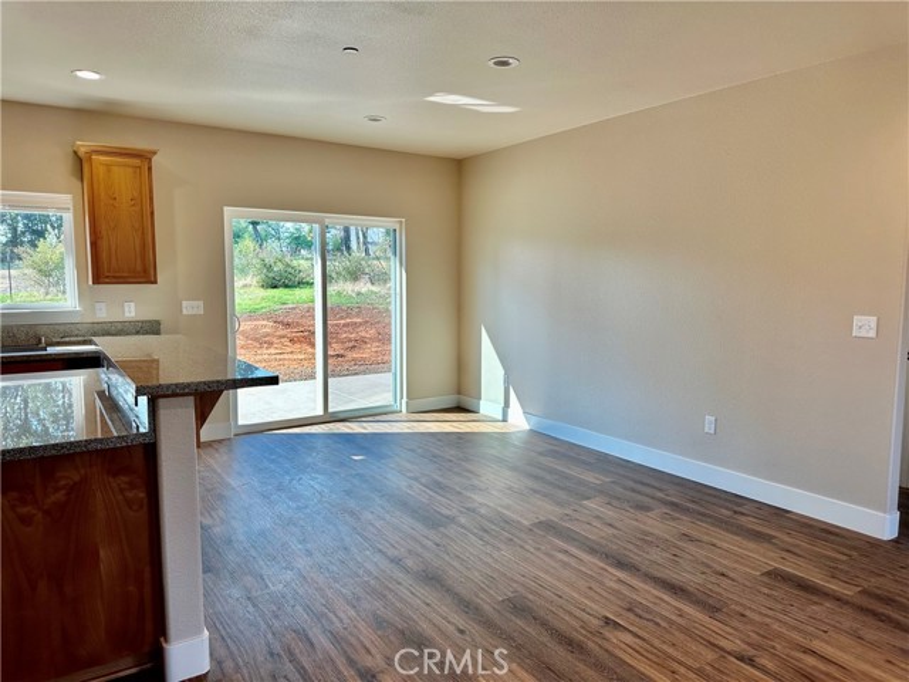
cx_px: 454
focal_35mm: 24
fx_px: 630
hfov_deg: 71.6
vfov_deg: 56.8
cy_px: 341
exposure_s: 1/330
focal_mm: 6.86
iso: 80
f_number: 1.78
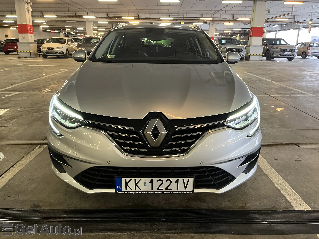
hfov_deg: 67.3
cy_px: 120
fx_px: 240
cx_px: 160
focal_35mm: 26
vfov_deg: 53.1
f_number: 1.6
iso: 320
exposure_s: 1/60
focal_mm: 5.1
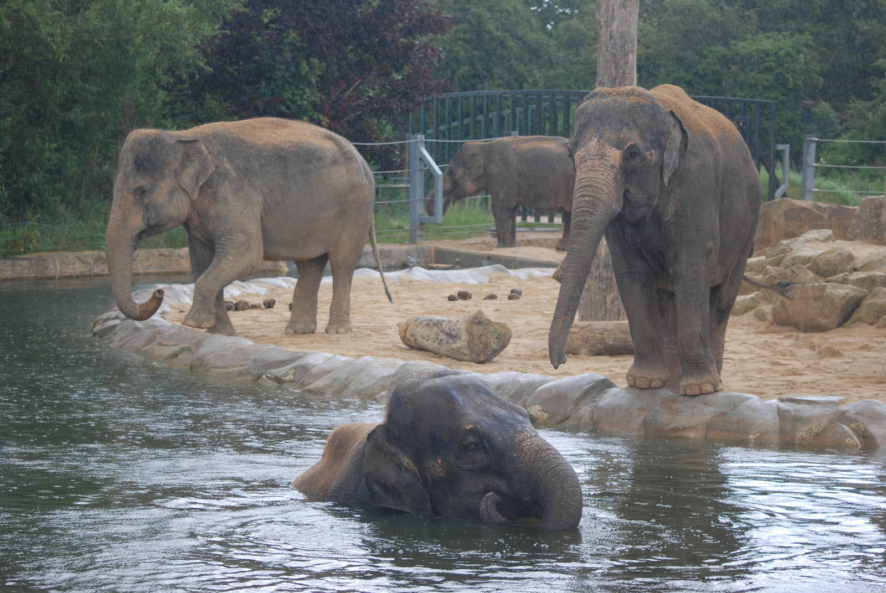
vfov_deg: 13.1
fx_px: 2587
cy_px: 296
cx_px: 443
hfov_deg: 19.4
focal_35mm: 105
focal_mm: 70
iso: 200
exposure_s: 1/200
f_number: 4
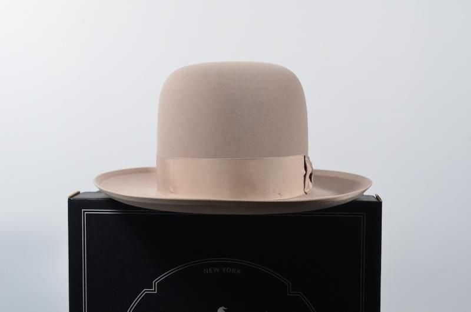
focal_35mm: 60
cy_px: 156
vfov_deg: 22.5
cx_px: 236
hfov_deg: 33.5
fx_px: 783
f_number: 8
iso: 800
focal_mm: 40
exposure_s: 1/60
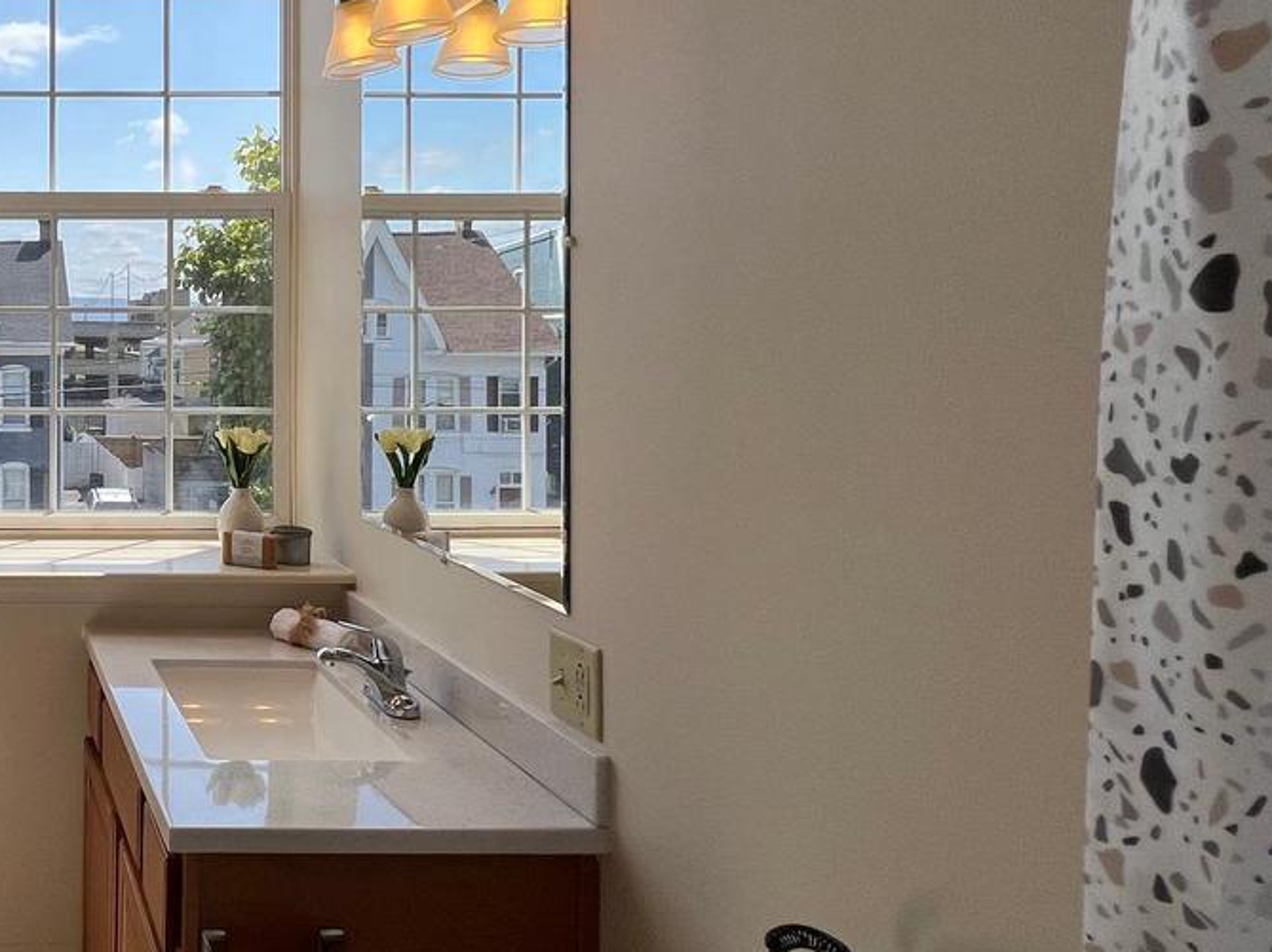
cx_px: -25
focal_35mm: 28
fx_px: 1028
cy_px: 342
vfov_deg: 49.1
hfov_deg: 50.2
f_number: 1.8
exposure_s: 1/1054
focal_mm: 1.57
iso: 32
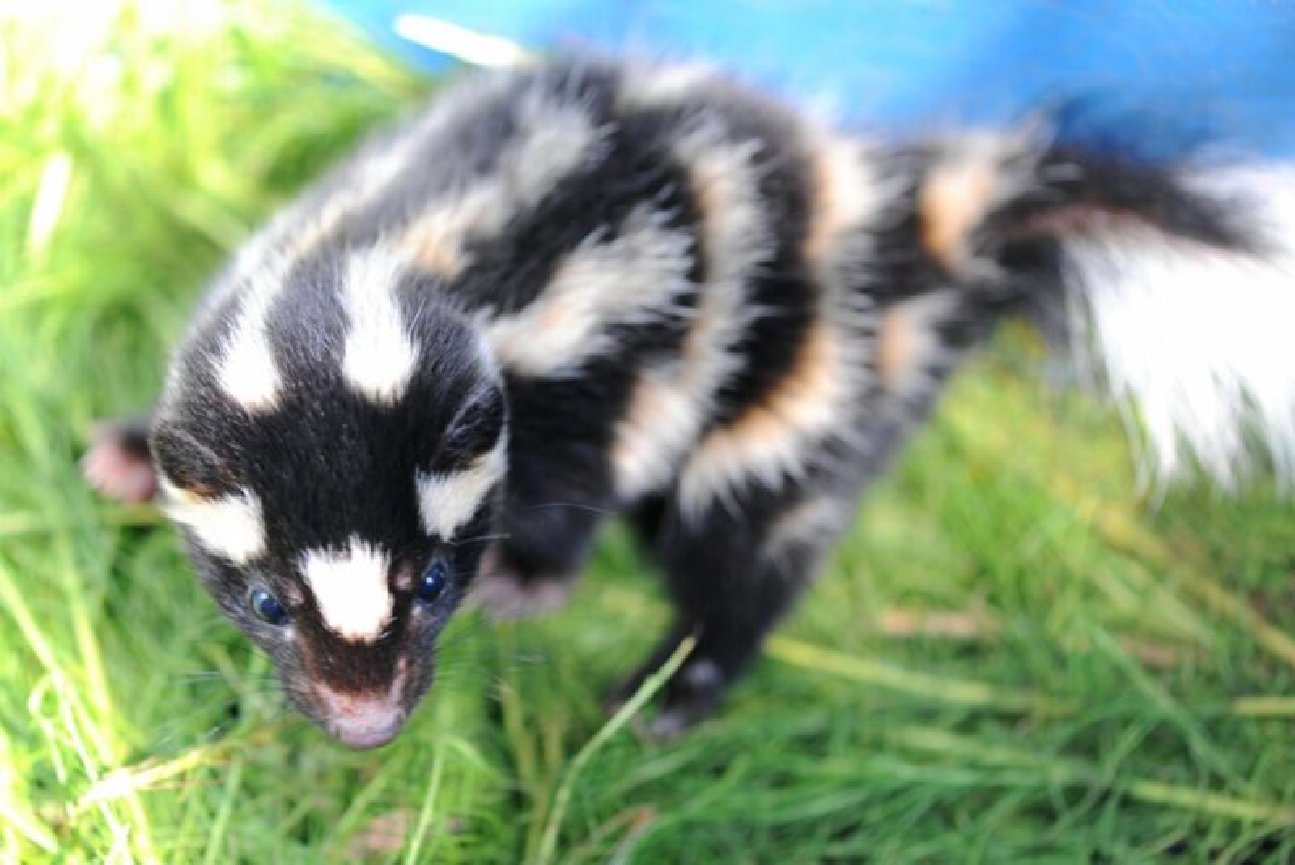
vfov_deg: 13.1
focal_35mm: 105
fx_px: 3778
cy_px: 432
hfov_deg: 19.4
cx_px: 648
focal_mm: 105
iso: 200
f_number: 3
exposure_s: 1/60
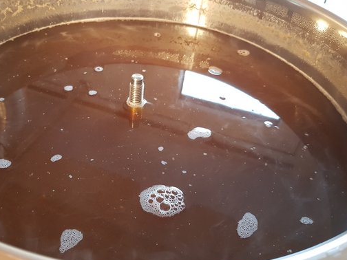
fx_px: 331
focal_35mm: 33
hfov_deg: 54.9
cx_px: 136
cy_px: 115
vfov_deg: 42.9
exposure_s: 1/10
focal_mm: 4.2
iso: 200
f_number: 1.7
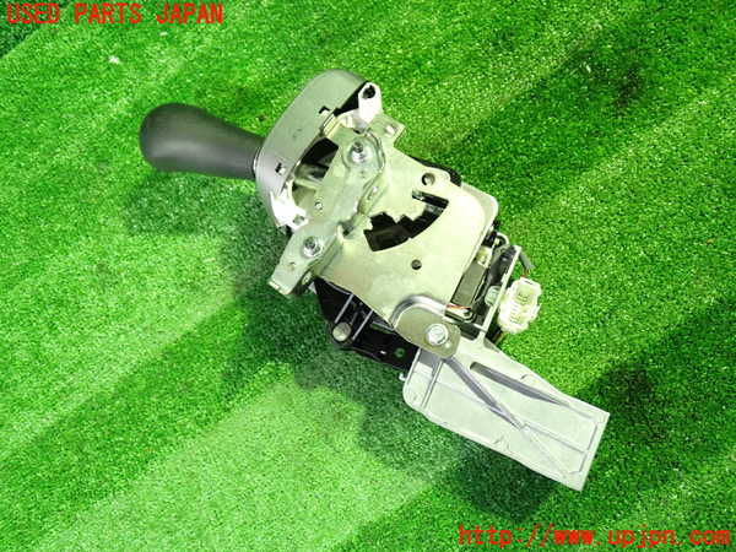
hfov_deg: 60.0
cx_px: 368
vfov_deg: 46.8
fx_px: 638
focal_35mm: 30
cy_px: 276
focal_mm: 5.4
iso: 800
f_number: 2.3
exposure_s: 1/25
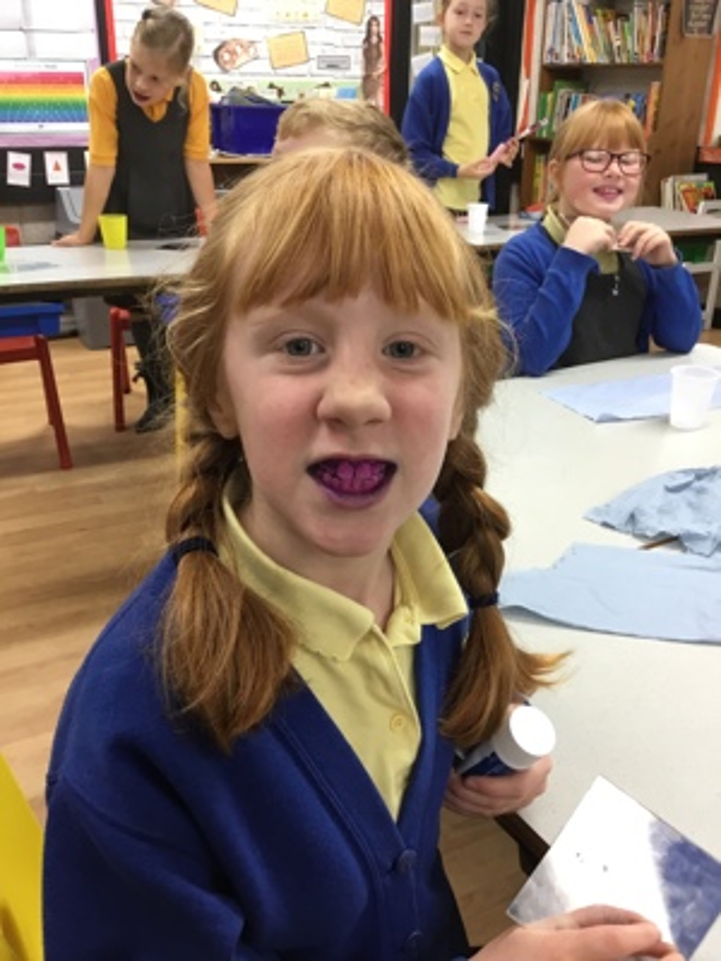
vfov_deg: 58.4
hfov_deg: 45.4
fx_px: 861
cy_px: 480
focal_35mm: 31
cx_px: 360
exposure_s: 1/33
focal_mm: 3.3
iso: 100
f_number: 2.4
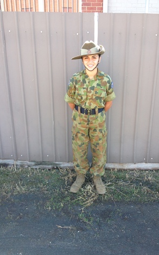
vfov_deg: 51.5
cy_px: 127
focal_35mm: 38
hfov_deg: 33.5
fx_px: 264
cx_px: 93
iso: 64
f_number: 2.4
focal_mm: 4.28
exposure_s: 1/120
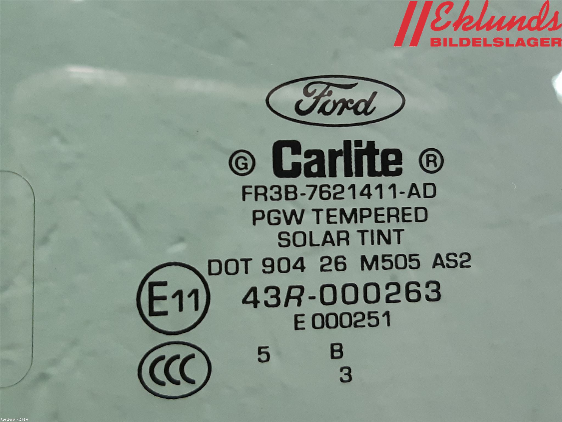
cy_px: 211
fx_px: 422
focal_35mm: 26
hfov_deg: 67.3
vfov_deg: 53.1
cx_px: 281
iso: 200
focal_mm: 3.93
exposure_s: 1/33
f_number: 1.7
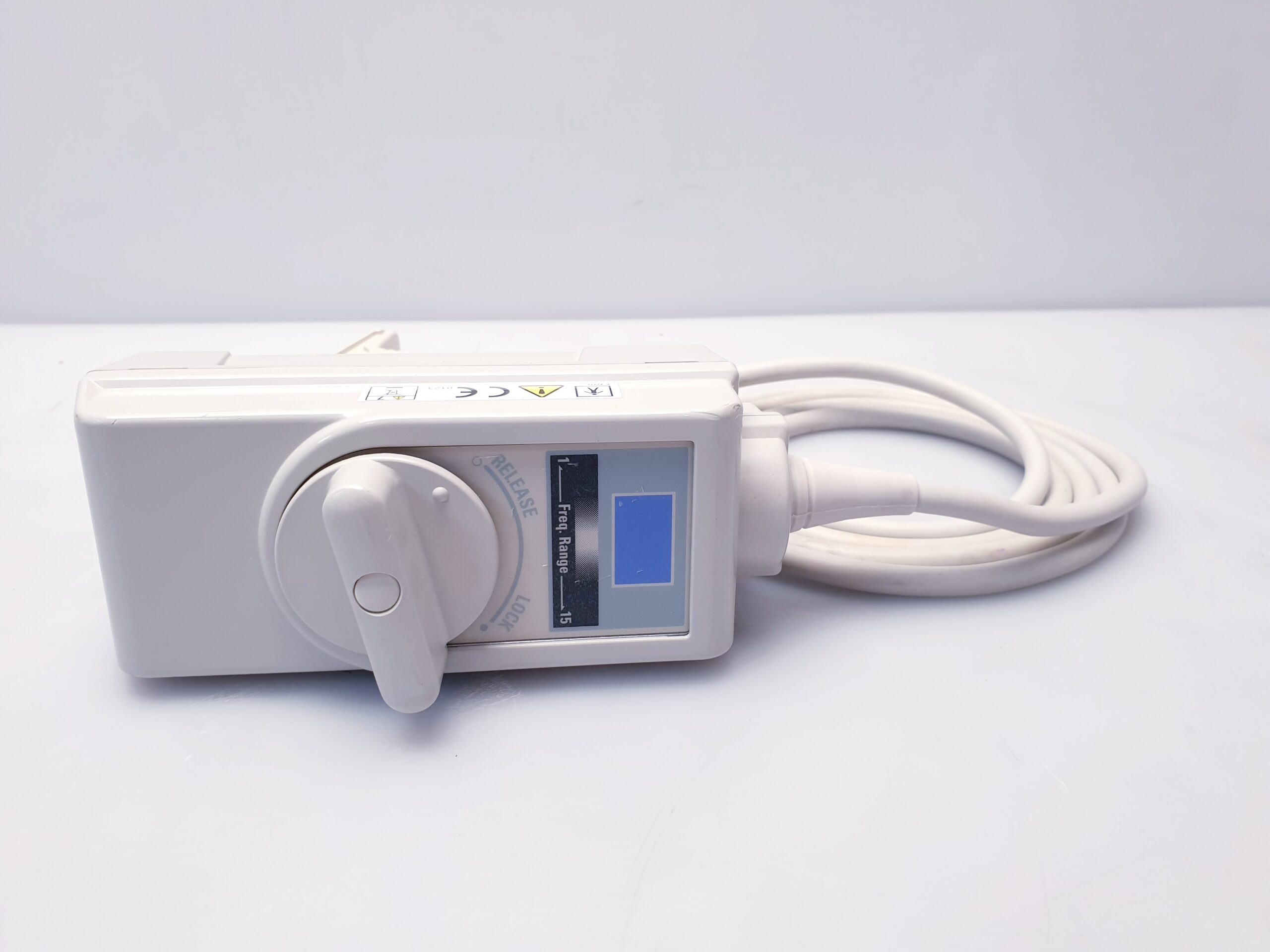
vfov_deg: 53.1
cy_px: 476
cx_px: 635
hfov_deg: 67.3
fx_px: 954
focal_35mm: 26
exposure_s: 1/50
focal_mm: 4.3
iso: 64
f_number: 2.4
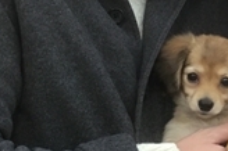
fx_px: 747
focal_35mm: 118
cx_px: 221
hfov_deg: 17.0
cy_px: 51
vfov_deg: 11.6
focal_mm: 3.3
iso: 80
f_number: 2.4
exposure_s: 1/30
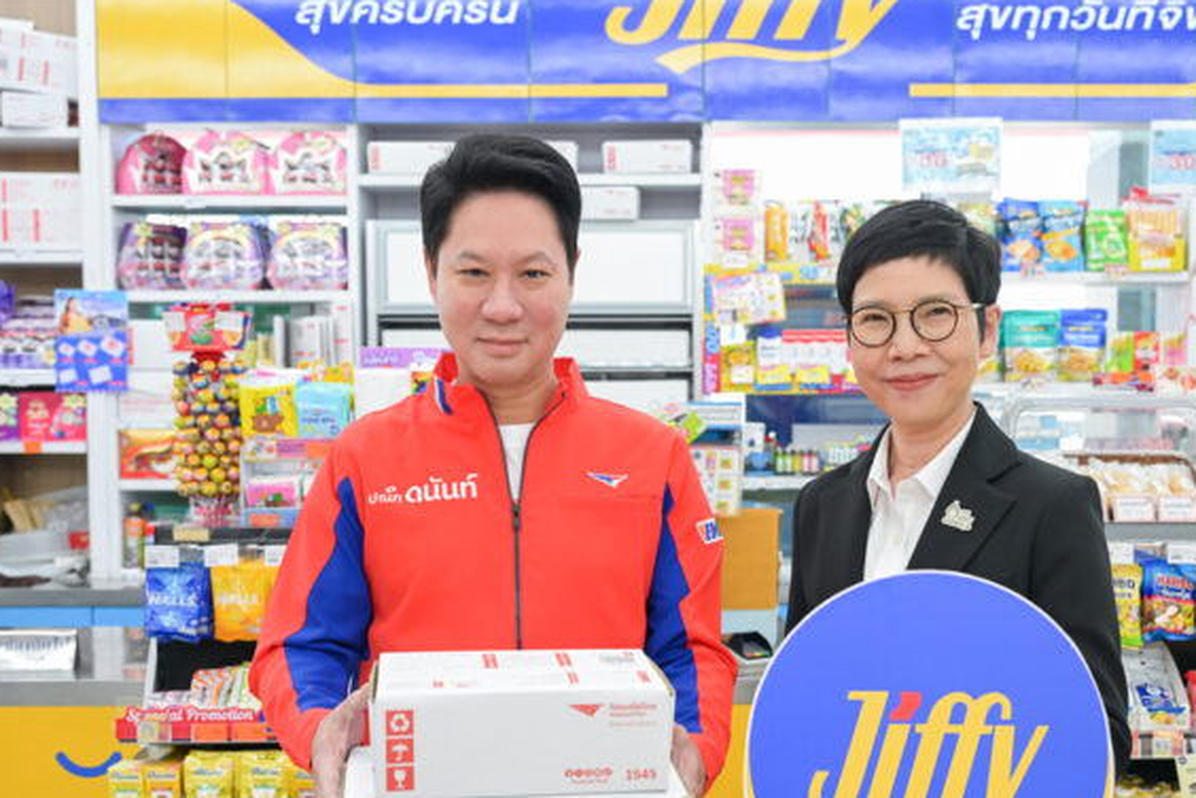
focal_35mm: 49
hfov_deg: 40.2
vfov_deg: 27.5
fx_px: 1628
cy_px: 484
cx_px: 698
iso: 1250
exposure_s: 1/320
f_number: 4
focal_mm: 36
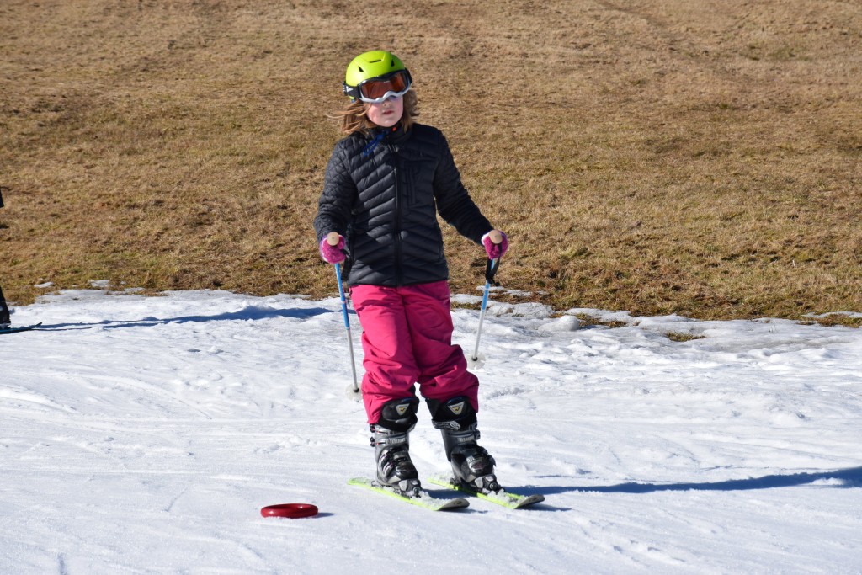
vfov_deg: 9.6
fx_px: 3412
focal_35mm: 142
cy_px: 288
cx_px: 431
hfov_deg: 14.4
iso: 200
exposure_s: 1/500
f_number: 11
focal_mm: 95
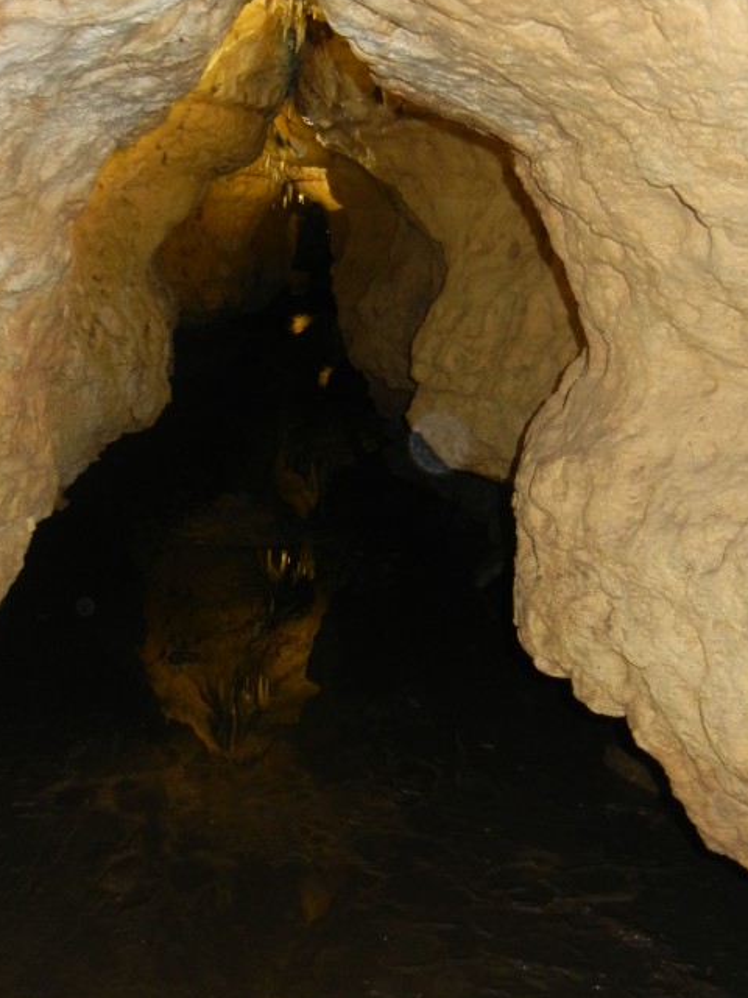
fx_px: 1383
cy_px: 566
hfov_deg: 29.8
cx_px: 189
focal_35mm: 48
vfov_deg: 39.6
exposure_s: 1/30
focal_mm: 5.4
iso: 323
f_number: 3.5
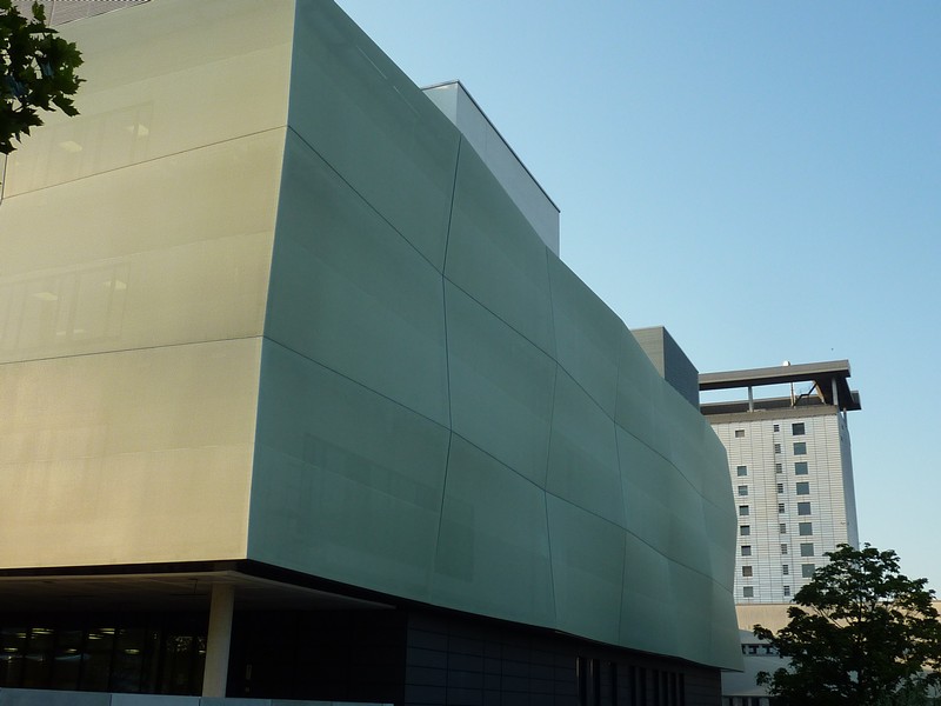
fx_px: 1033
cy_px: 353
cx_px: 470
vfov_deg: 37.7
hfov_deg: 49.0
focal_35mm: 38
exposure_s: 1/250
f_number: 4
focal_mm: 4.4
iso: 80
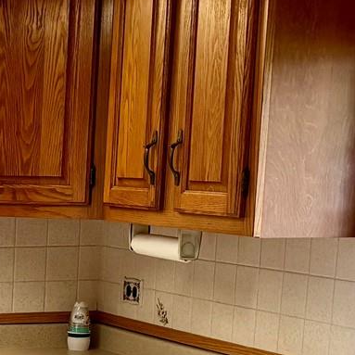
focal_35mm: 123
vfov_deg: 13.8
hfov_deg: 13.3
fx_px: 1427
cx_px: -193
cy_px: 430
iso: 80
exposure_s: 1/120
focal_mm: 5.96
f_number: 1.6
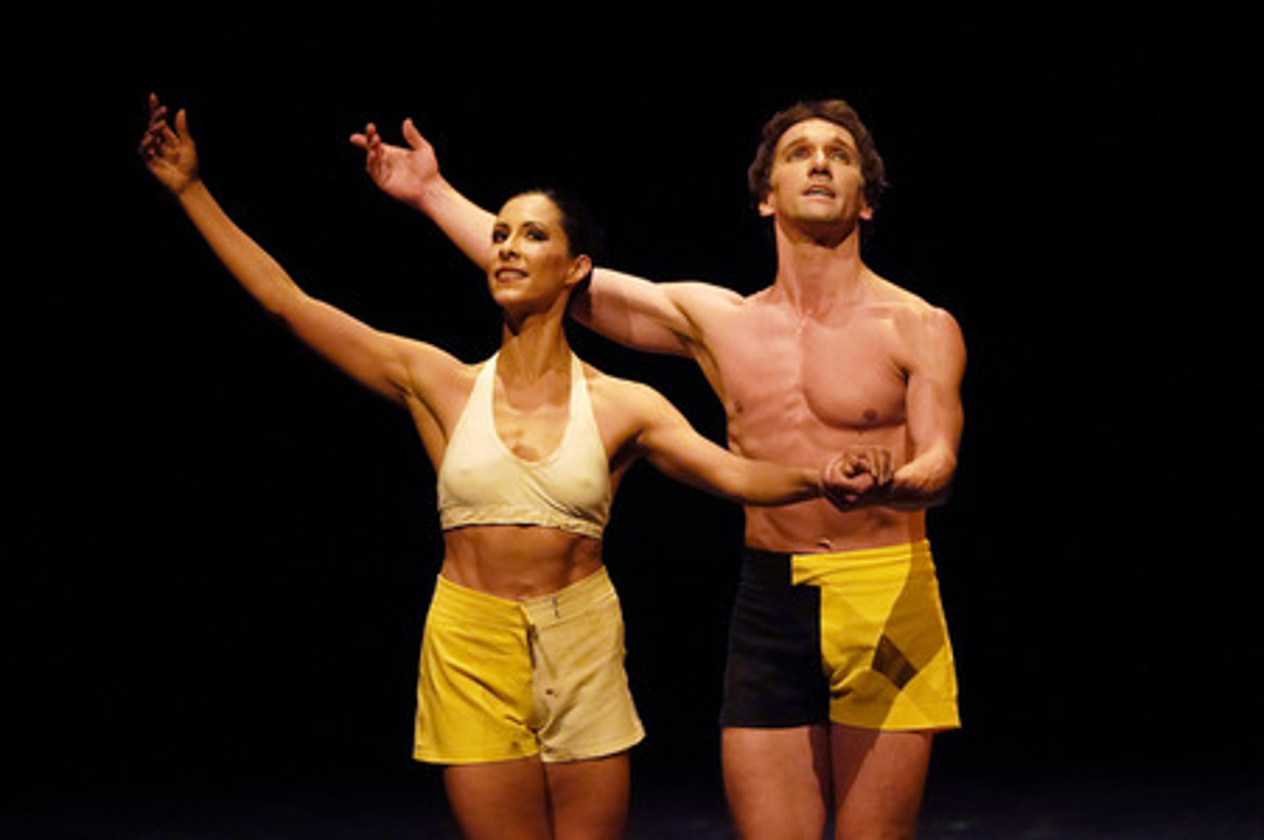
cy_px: 420
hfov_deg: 4.8
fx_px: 14946
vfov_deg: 3.2
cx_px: 632
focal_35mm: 426
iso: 6400
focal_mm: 426
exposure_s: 1/250
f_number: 6.3
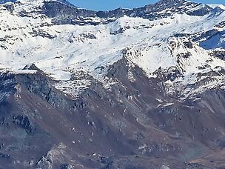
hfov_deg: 4.8
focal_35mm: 409
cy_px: -111
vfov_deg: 3.6
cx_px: -166
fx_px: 2658
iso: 100
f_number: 11
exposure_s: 1/250
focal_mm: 54
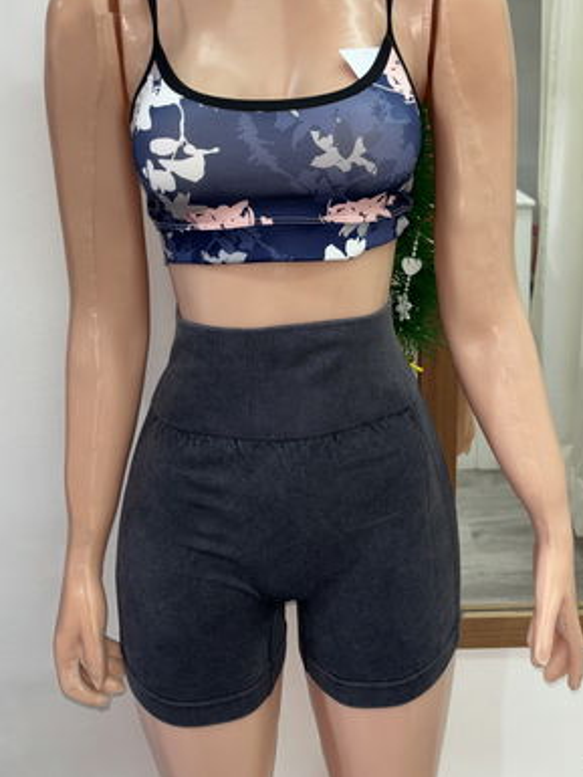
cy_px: 243
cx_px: 290
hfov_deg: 39.7
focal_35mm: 36
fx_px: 808
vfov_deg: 50.2
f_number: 1.6
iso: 40
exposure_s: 1/32
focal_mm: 5.96
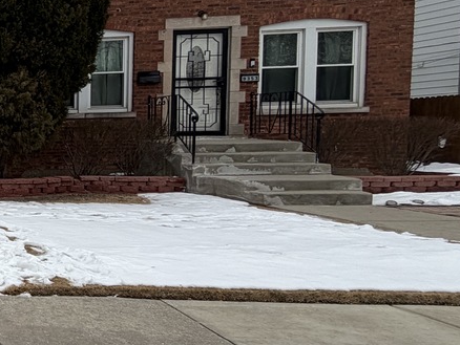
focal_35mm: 46
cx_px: -286
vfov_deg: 31.5
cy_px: 173
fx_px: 612
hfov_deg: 25.6
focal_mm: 2.22
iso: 40
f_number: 2.2
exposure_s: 1/602
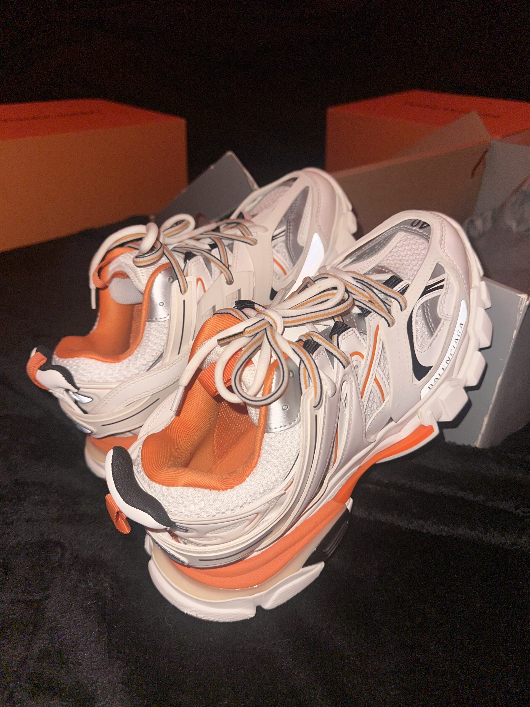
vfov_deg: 71.6
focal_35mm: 24
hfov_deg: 56.8
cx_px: 265
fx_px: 490
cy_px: 354
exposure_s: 1/4
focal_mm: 6.86
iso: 50
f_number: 1.78
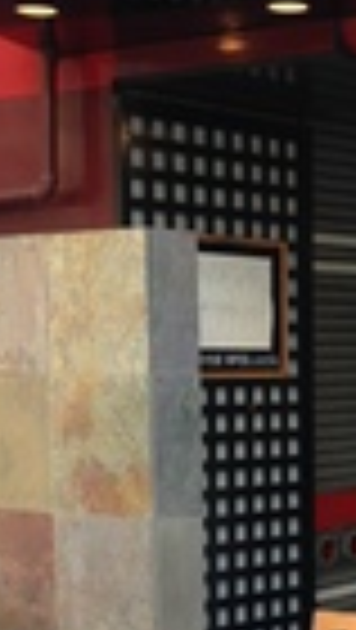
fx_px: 1724
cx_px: 397
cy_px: 522
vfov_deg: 20.5
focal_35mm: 103
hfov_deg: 11.6
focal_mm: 4.12
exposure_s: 1/120
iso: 50
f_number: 2.4
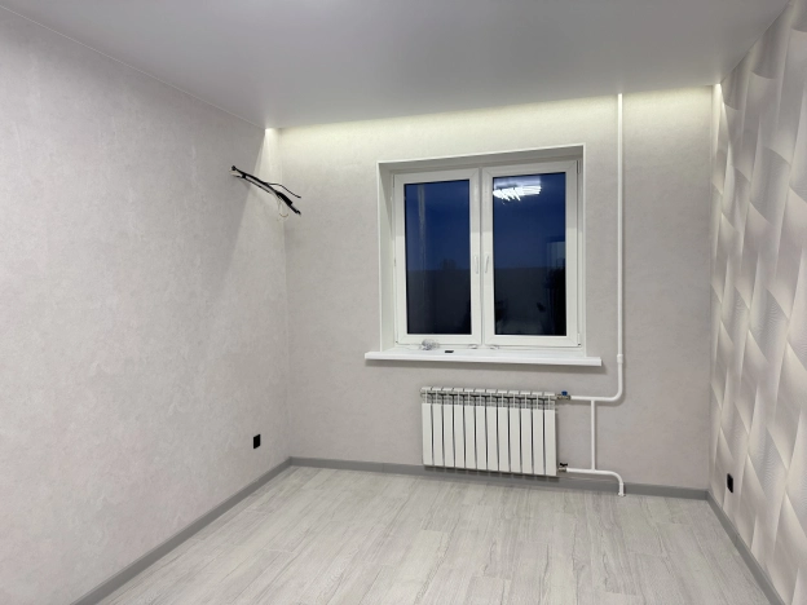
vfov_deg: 56.8
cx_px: 404
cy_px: 302
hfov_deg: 71.6
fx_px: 560
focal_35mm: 24
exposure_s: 1/100
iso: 160
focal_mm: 6.76
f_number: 1.78
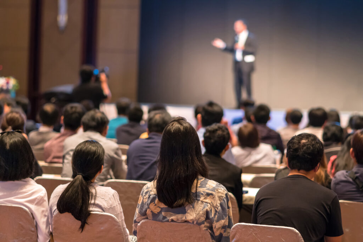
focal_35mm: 128
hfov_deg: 16.1
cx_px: 182
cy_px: 121
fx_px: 1286
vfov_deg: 10.8
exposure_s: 1/50
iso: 1600
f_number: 2
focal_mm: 85
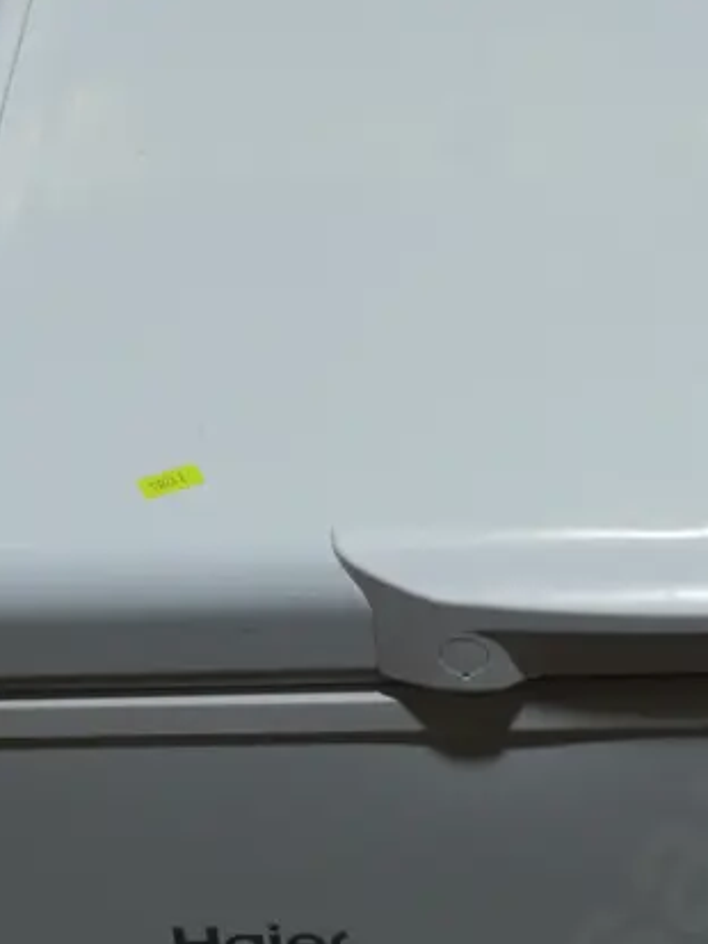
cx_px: 766
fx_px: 2971
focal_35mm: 109
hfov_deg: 13.3
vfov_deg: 17.9
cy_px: 763
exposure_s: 1/125
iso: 200
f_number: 5
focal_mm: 22
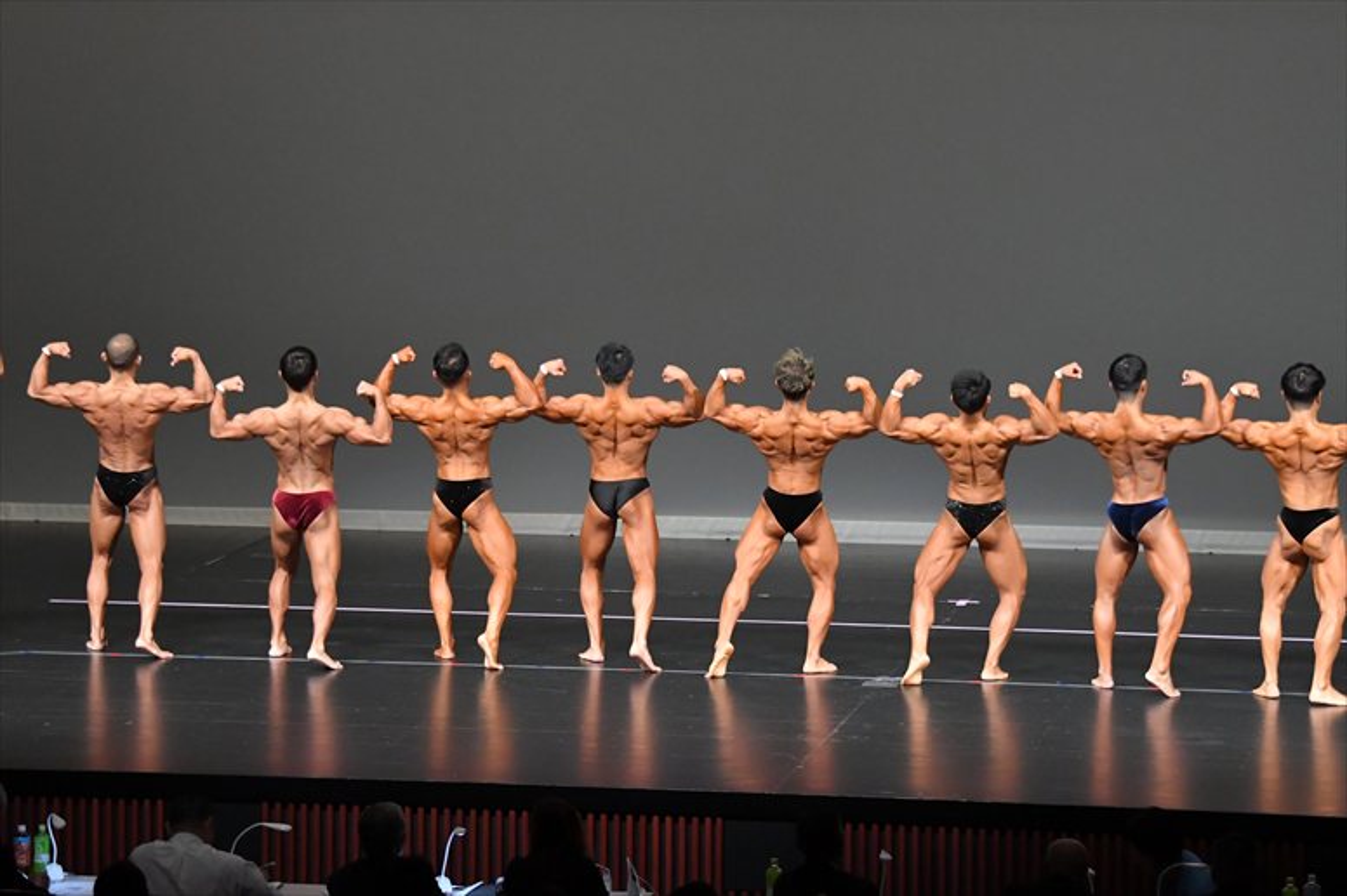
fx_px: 5610
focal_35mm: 150
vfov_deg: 9.1
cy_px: 448
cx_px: 674
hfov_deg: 13.7
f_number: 5.6
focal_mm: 100
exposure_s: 1/400
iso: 5000
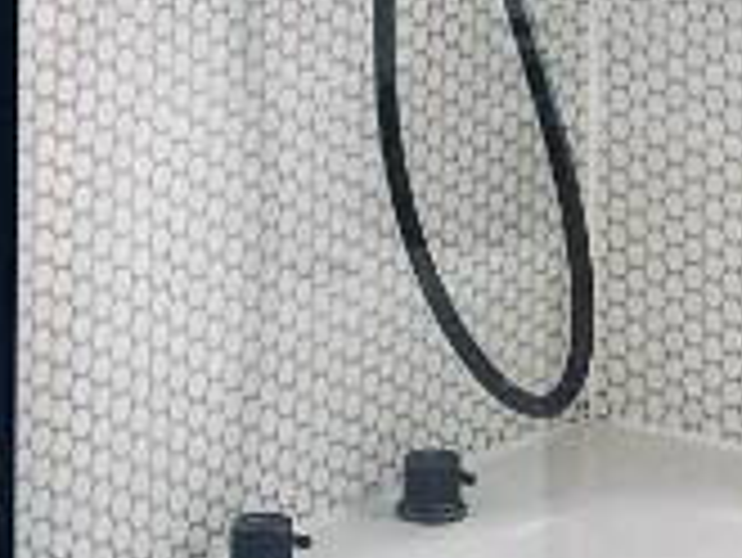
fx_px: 3454
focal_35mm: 161
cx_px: 661
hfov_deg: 12.2
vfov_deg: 8.8
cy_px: -522
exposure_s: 1/121
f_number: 1.6
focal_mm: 5.1
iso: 80
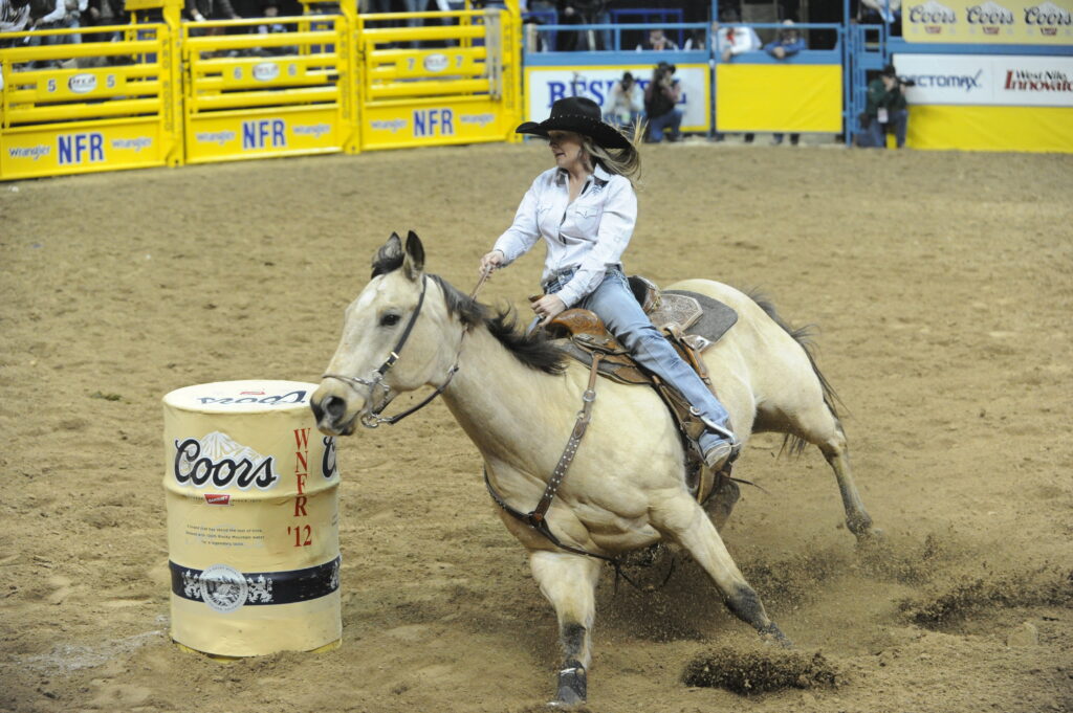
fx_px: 2740
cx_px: 536
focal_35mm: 92
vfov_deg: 14.8
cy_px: 356
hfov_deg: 22.2
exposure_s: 1/640
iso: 5000
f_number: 2.8
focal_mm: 92
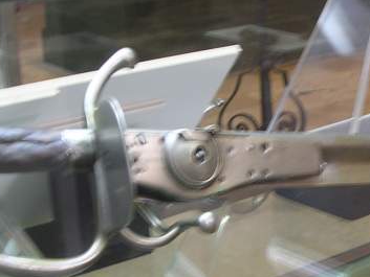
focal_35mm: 86
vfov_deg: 17.1
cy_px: 194
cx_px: 285
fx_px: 920
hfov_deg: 22.5
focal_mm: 5.8
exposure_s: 1/3.8
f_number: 2.8
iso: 100
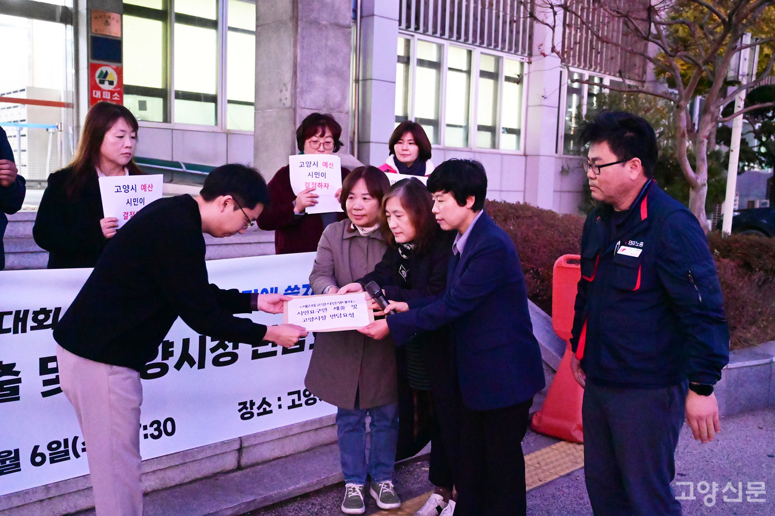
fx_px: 742
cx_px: 388
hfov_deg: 55.1
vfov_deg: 38.3
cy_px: 258
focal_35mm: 34
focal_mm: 34.5
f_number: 4
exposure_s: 1/200
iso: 25600
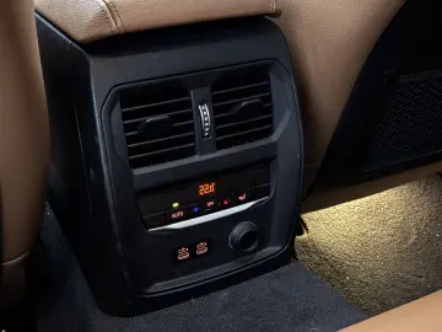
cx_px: 221
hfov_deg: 39.7
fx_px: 613
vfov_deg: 30.3
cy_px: 166
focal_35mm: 48
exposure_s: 1/12
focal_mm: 6.76
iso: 800
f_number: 1.78
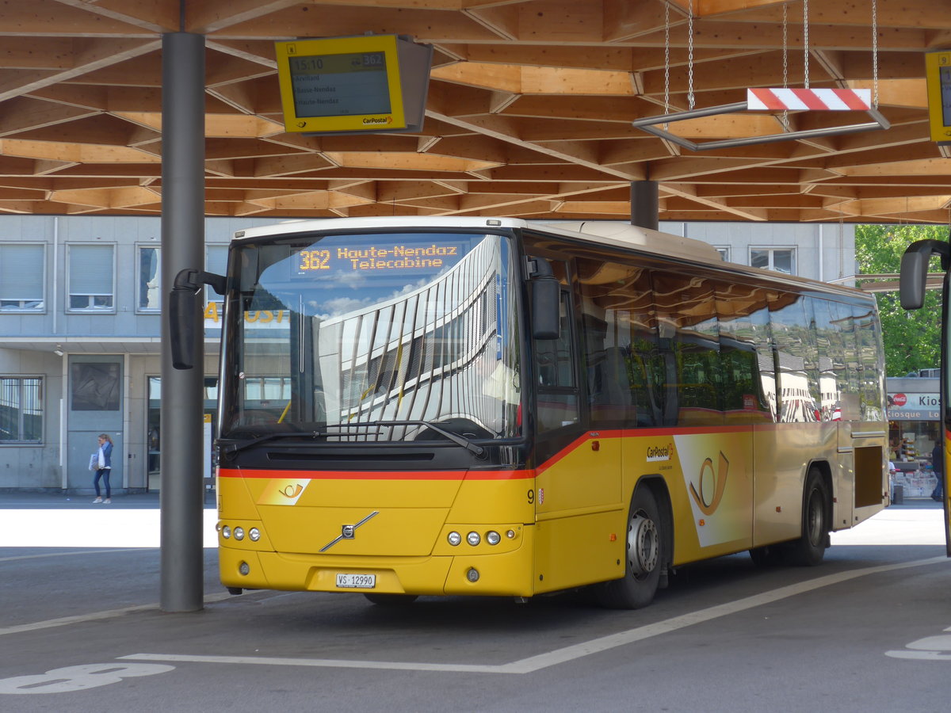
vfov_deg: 18.4
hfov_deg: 24.4
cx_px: 476
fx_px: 2198
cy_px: 356
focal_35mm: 80
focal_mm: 16
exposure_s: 1/100
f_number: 4.4
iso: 80
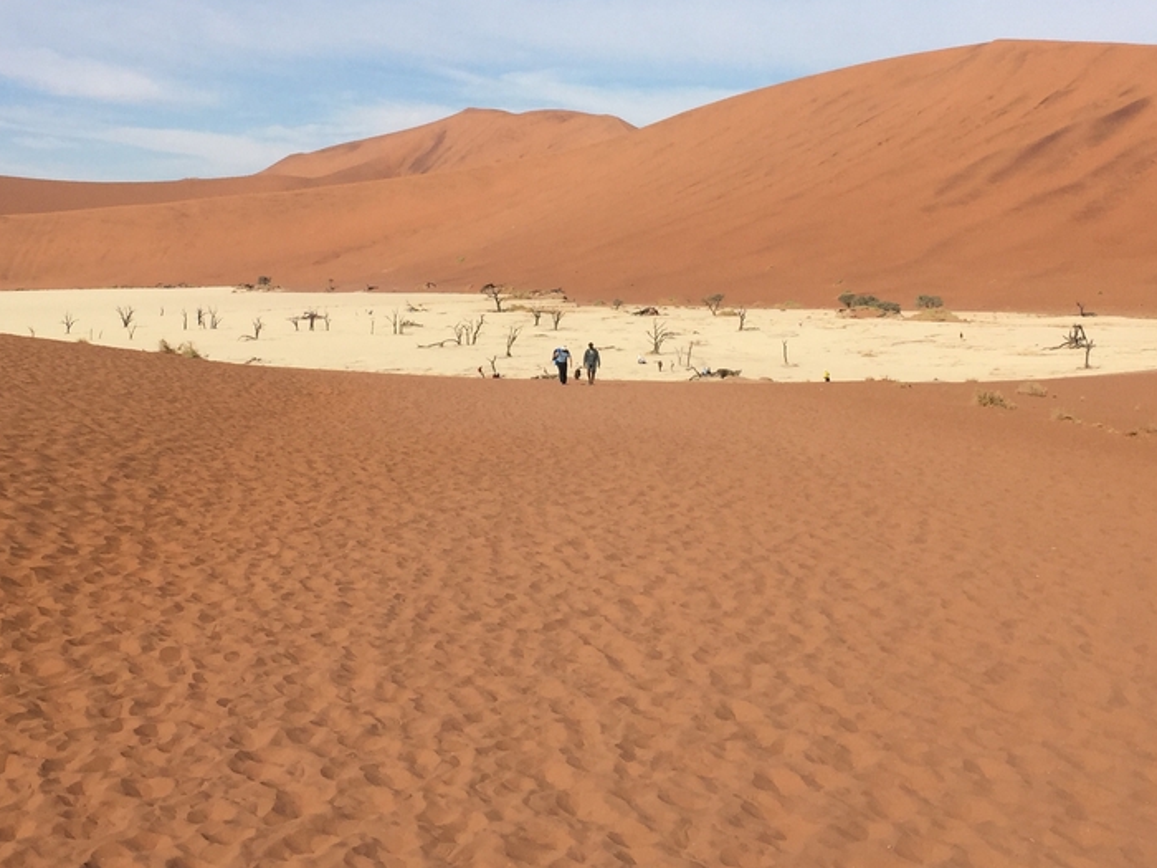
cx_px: 511
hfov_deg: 36.1
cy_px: 269
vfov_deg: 27.3
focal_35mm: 53
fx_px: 1771
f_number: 2.2
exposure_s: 1/3300
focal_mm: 4.15
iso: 32
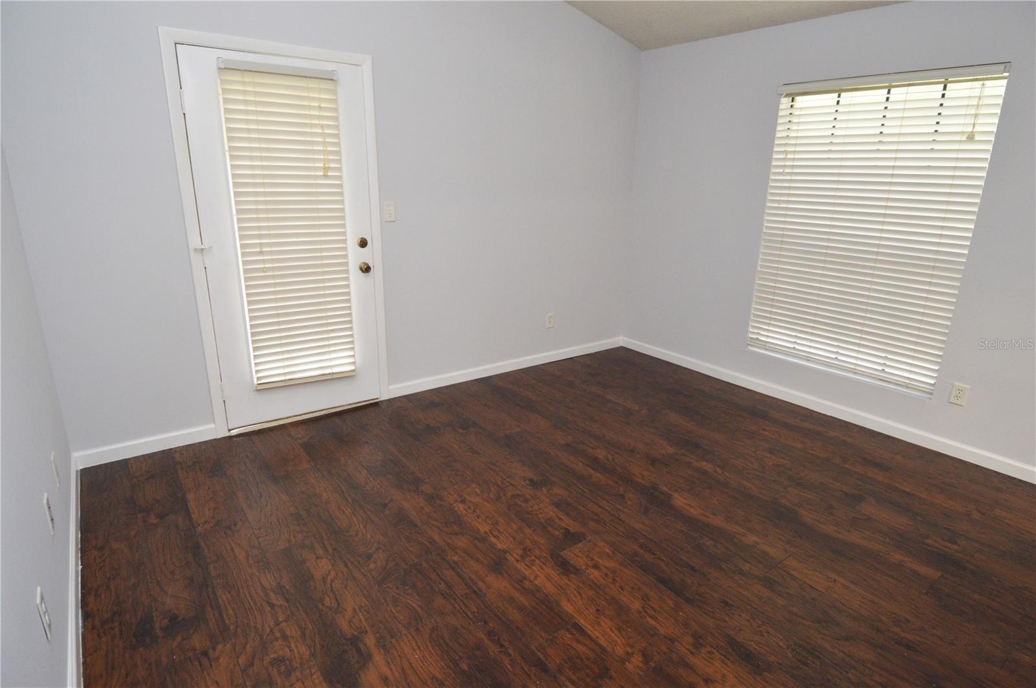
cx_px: 518
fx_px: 517
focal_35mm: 18
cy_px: 344
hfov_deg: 90.1
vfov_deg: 67.3
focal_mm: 12
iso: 1250
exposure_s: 1/60
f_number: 4
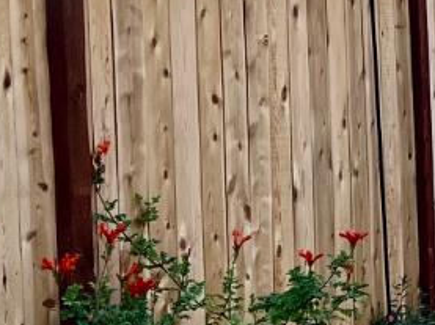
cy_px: 64
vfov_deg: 10.5
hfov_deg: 12.0
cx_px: 956
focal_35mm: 141
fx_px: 1770
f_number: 1.5
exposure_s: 1/1934
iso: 50
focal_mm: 5.7
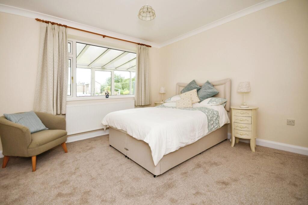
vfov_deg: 77.3
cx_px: 154
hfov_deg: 100.4
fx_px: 128
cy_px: 102
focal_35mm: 15
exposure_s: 1/125
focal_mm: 10
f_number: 8
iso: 400
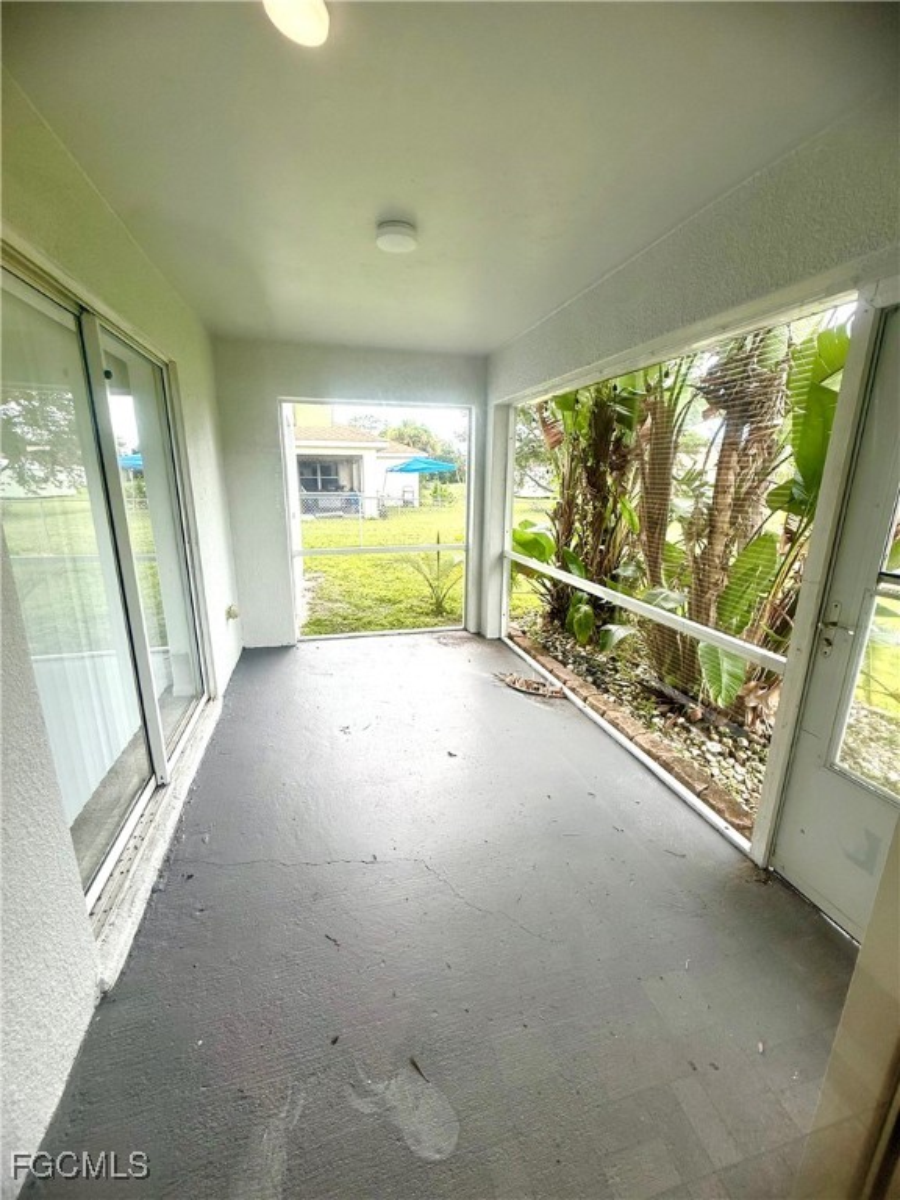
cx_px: 450
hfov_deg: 85.7
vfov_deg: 102.1
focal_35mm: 14
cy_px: 600
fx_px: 485
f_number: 2.2
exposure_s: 1/298
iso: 64
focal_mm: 2.22
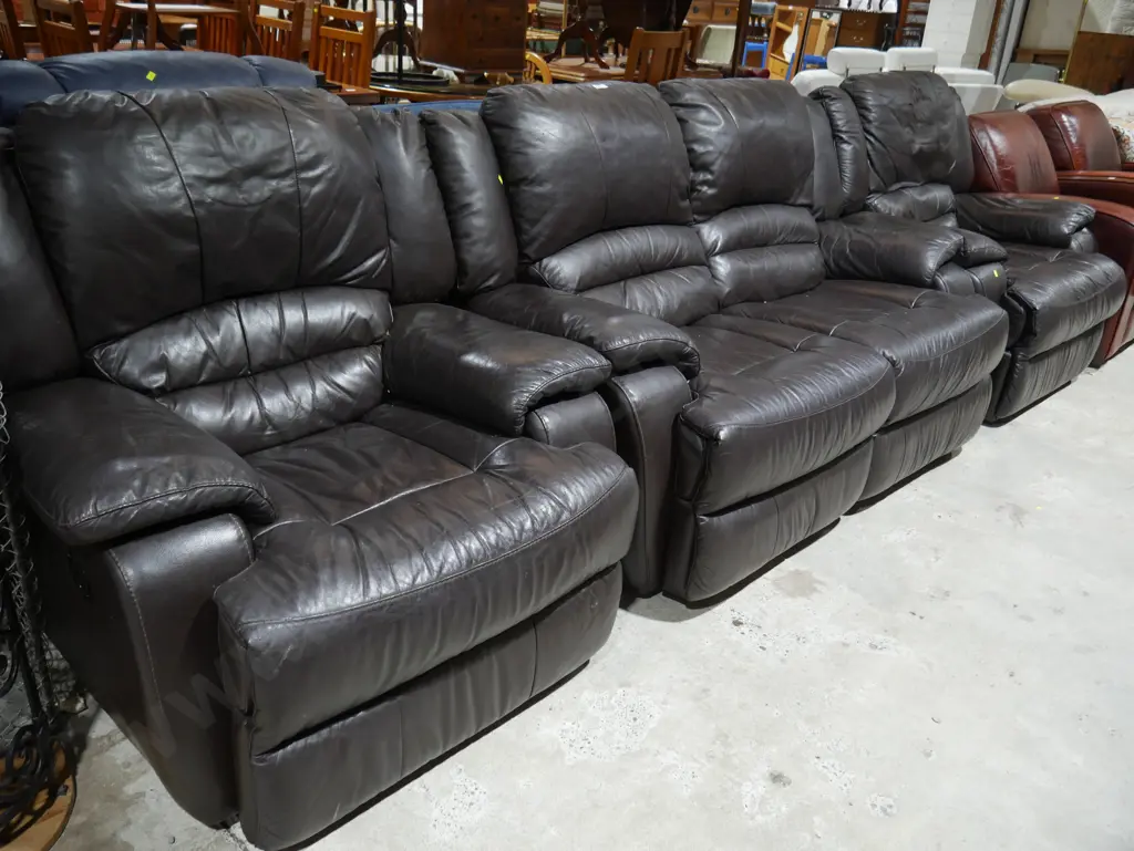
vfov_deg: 49.8
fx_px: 918
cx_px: 567
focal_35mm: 28
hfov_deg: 63.4
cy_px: 426
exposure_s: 1/60
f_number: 3.5
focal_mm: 14
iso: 500
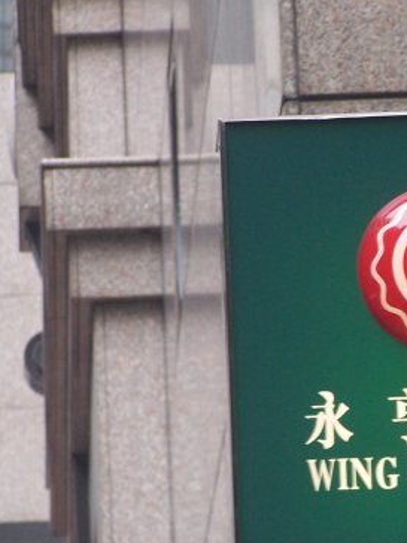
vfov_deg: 6.2
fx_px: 5017
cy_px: 358
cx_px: 382
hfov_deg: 4.6
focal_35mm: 320
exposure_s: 1/45
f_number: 3.2
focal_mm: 28
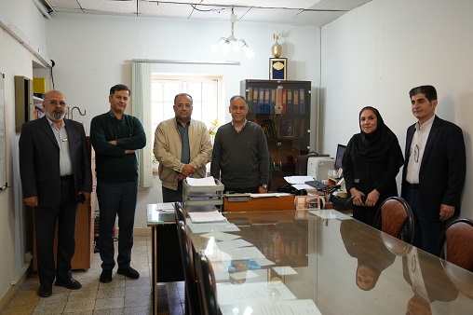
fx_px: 473
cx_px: 236
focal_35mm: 36
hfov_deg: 53.2
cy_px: 158
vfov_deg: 36.8
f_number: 4
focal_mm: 36
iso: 1250
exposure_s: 1/160
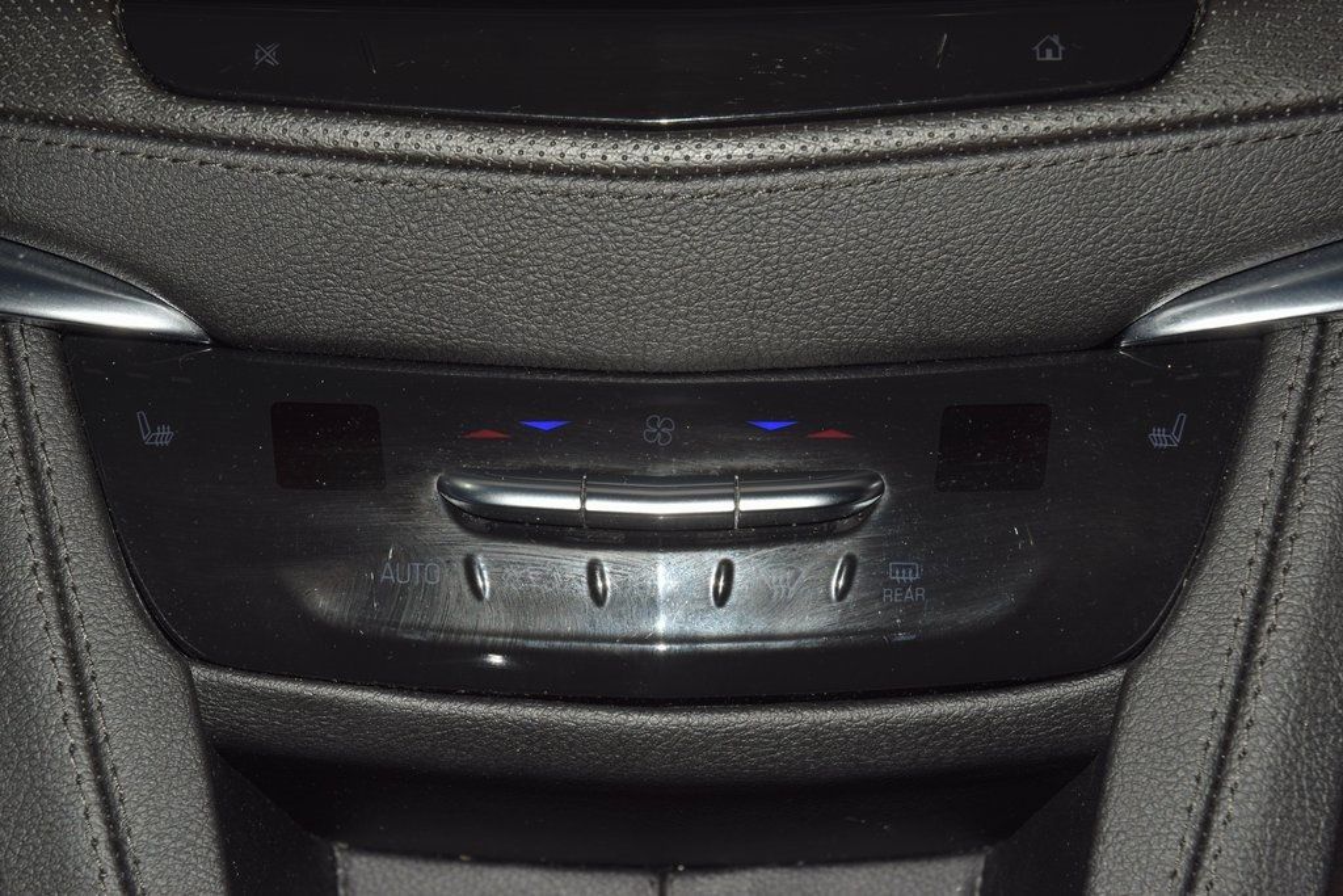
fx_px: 2686
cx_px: 672
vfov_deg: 18.9
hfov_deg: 28.1
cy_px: 448
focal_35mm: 72
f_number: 8
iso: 100
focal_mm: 48
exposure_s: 1/60
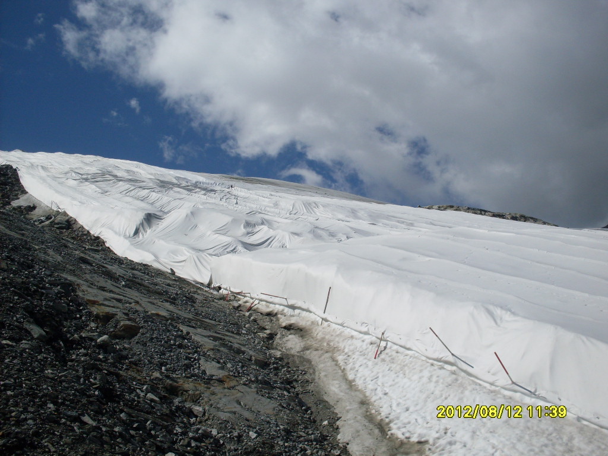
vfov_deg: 37.7
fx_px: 667
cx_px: 304
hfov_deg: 49.0
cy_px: 228
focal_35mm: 38
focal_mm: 6.3
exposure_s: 1/750
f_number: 8.4
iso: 80
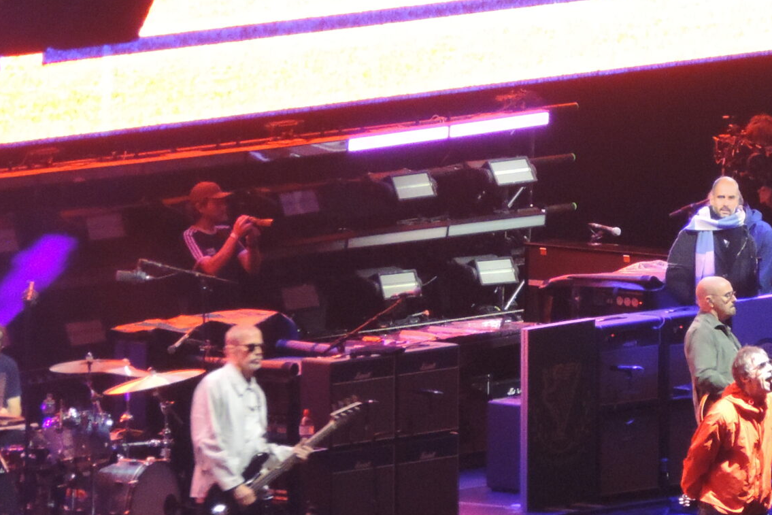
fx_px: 20116
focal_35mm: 938
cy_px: 459
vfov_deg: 1.5
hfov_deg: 2.2
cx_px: 667
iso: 800
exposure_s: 1/20
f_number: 4.8
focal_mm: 71.3
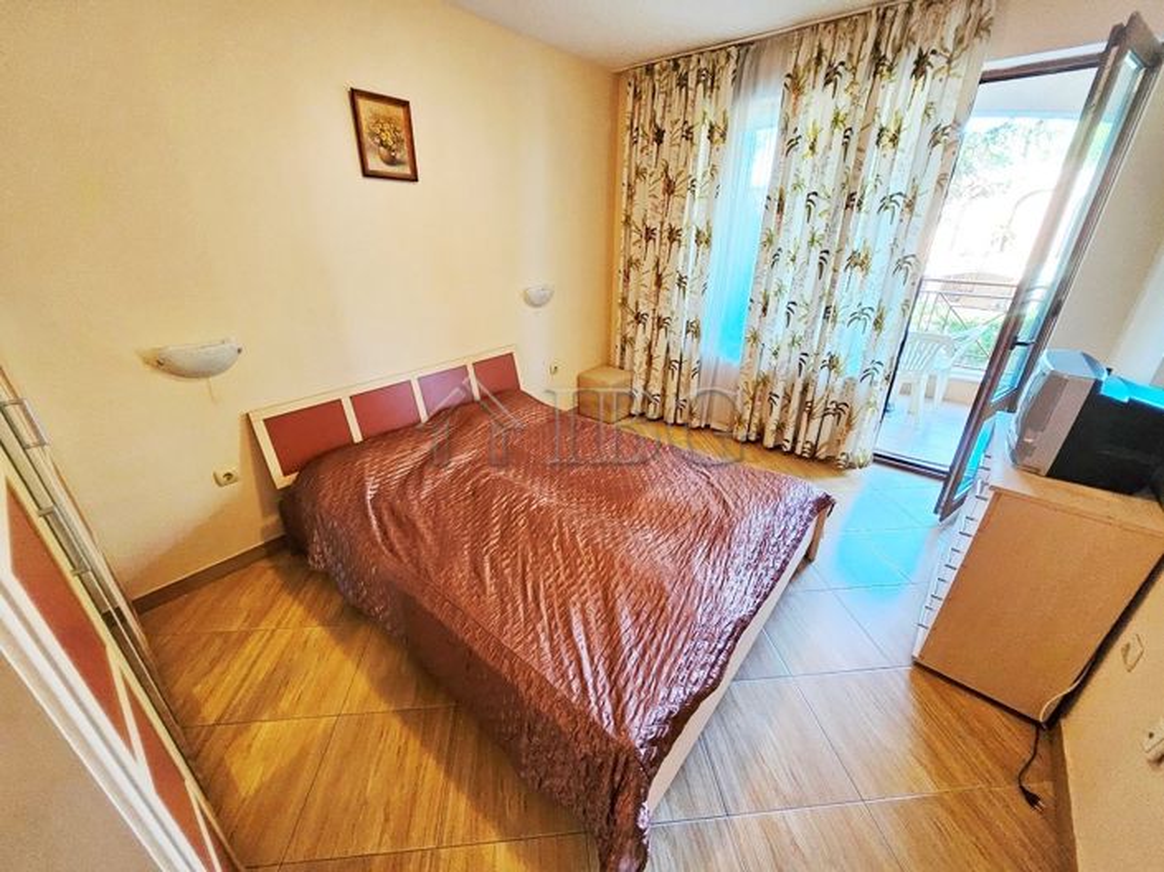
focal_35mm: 13
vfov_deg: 89.9
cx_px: 582
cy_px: 436
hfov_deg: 106.2
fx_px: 437
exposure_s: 1/50
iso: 400
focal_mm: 1.7
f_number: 2.2
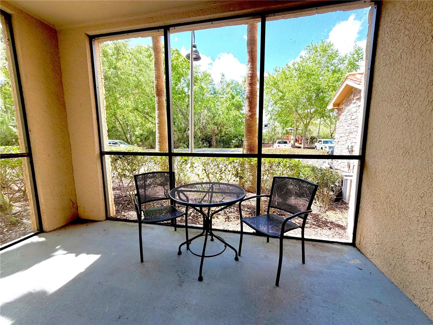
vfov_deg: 85.7
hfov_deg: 102.1
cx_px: 216
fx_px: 175
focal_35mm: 14
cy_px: 162
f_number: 2.2
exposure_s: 1/223
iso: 50
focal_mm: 2.22
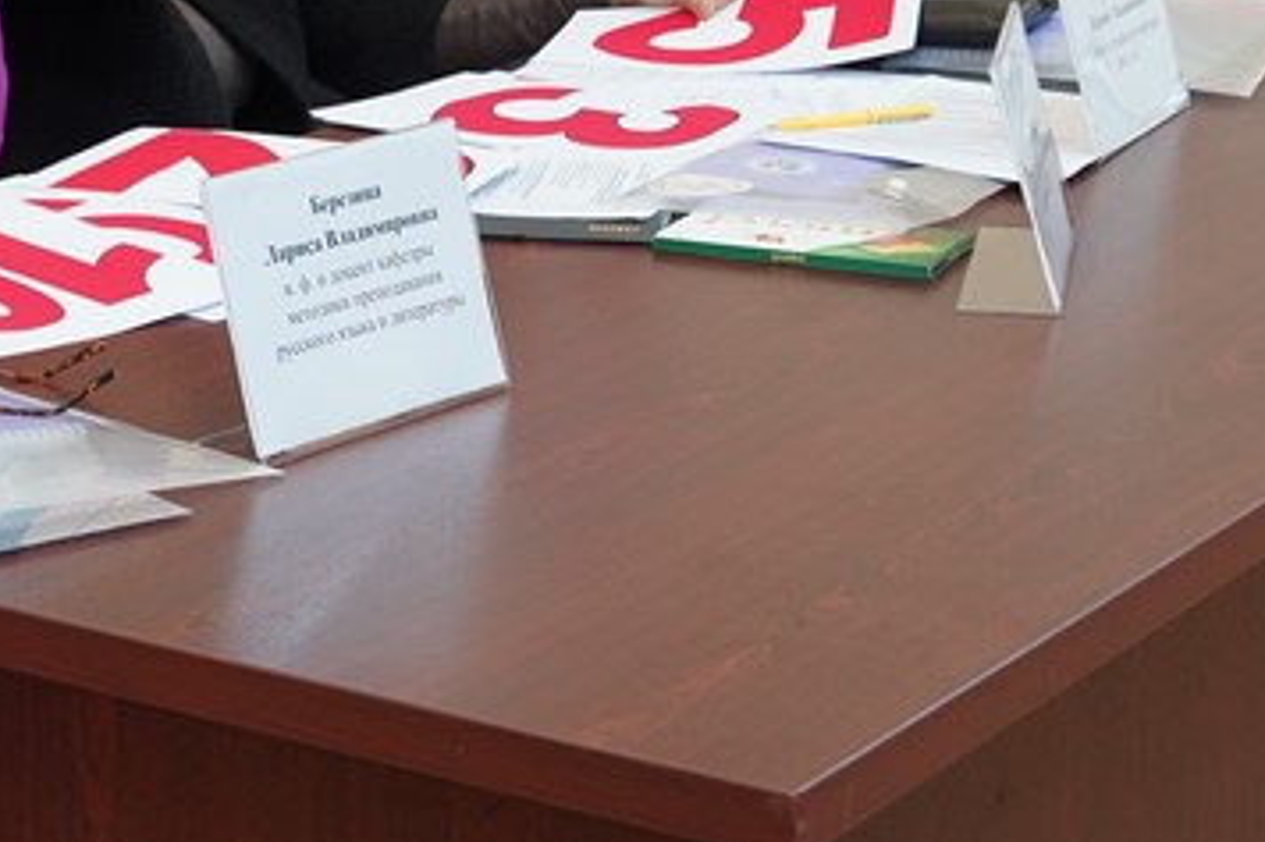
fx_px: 4185
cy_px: -108
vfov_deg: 11.3
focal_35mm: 119
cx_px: 43
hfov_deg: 16.9
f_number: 4
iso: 1600
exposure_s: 1/160
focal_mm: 41.4
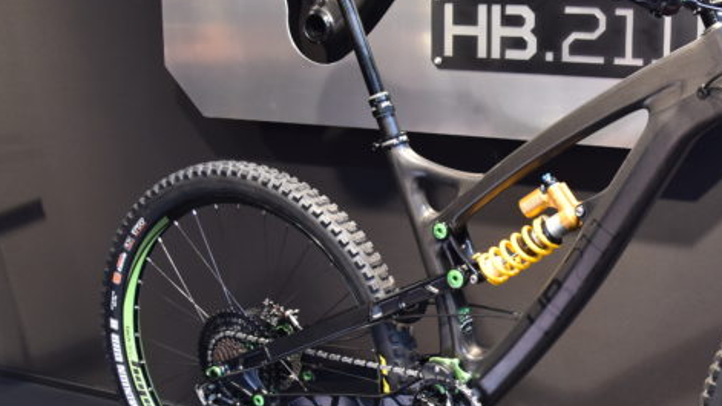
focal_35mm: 54
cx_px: 635
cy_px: 247
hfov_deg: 36.4
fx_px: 1034
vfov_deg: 22.2
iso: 640
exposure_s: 1/40
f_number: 4
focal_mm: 18
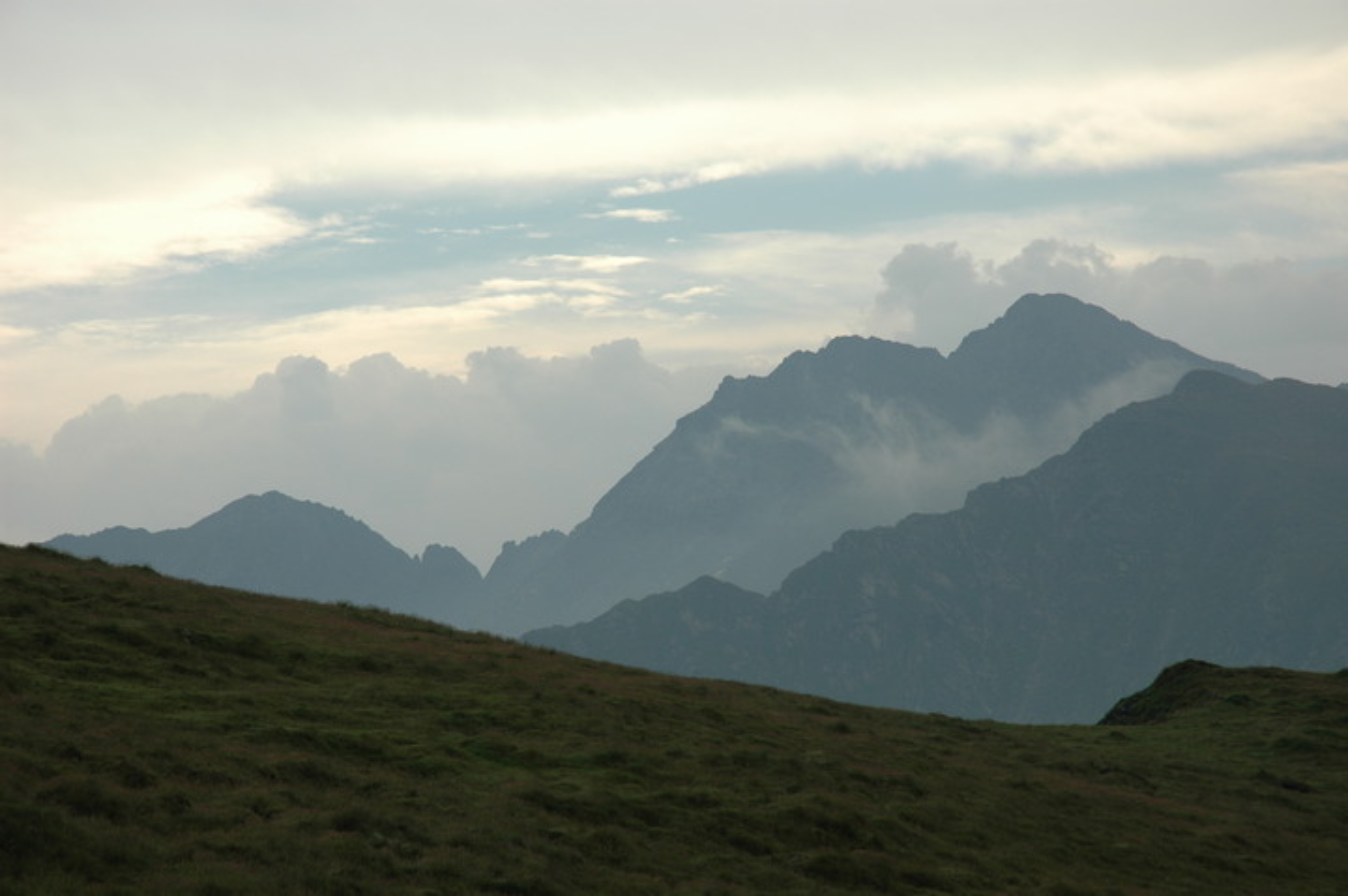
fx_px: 3929
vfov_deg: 13.0
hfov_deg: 19.5
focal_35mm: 105
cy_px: 448
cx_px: 674
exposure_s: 1/250
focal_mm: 70
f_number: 8
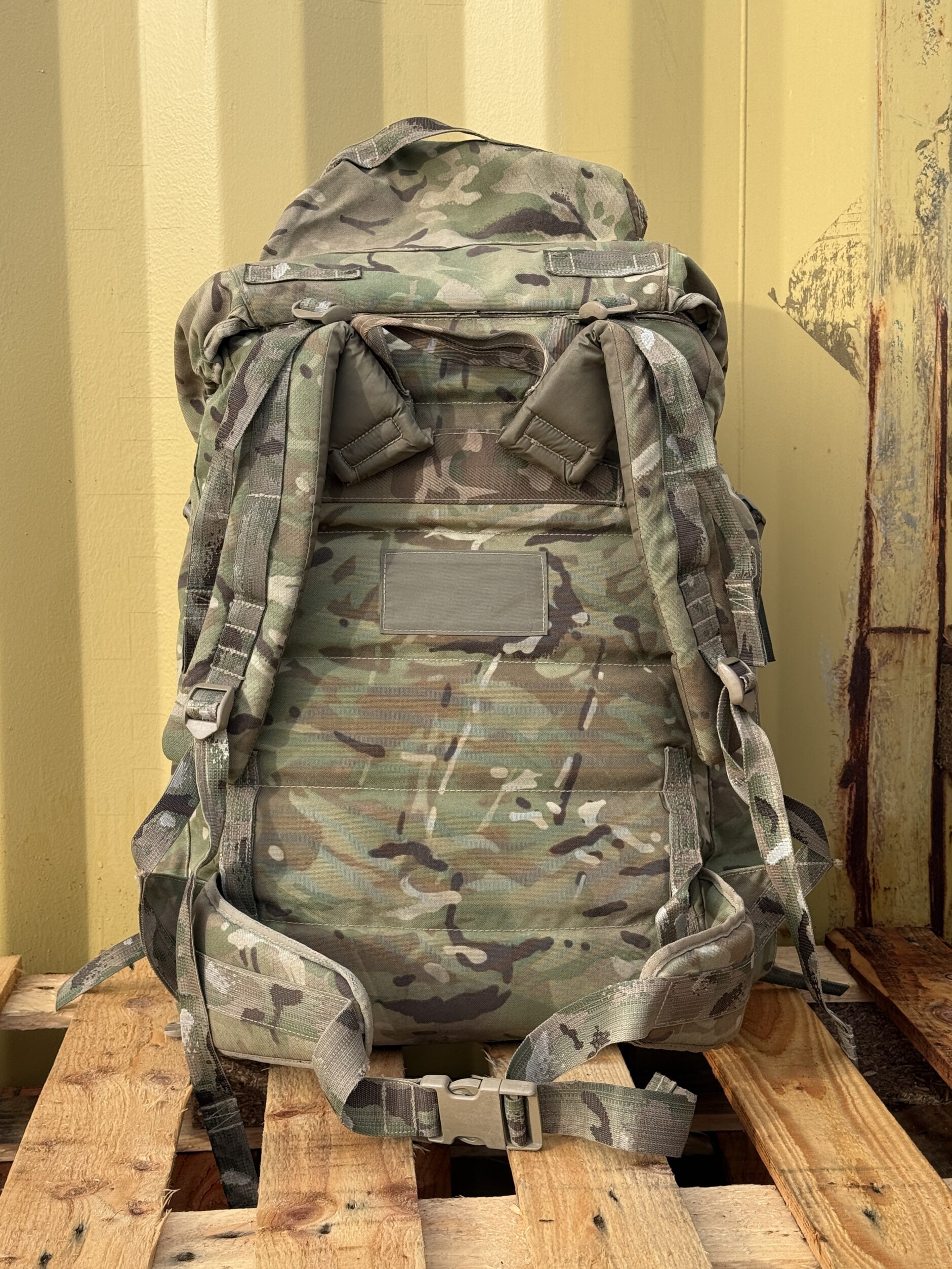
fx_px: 1797
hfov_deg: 29.7
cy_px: 642
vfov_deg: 38.9
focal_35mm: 49
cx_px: 478
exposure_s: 1/1167
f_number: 1.78
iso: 64
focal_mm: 6.76
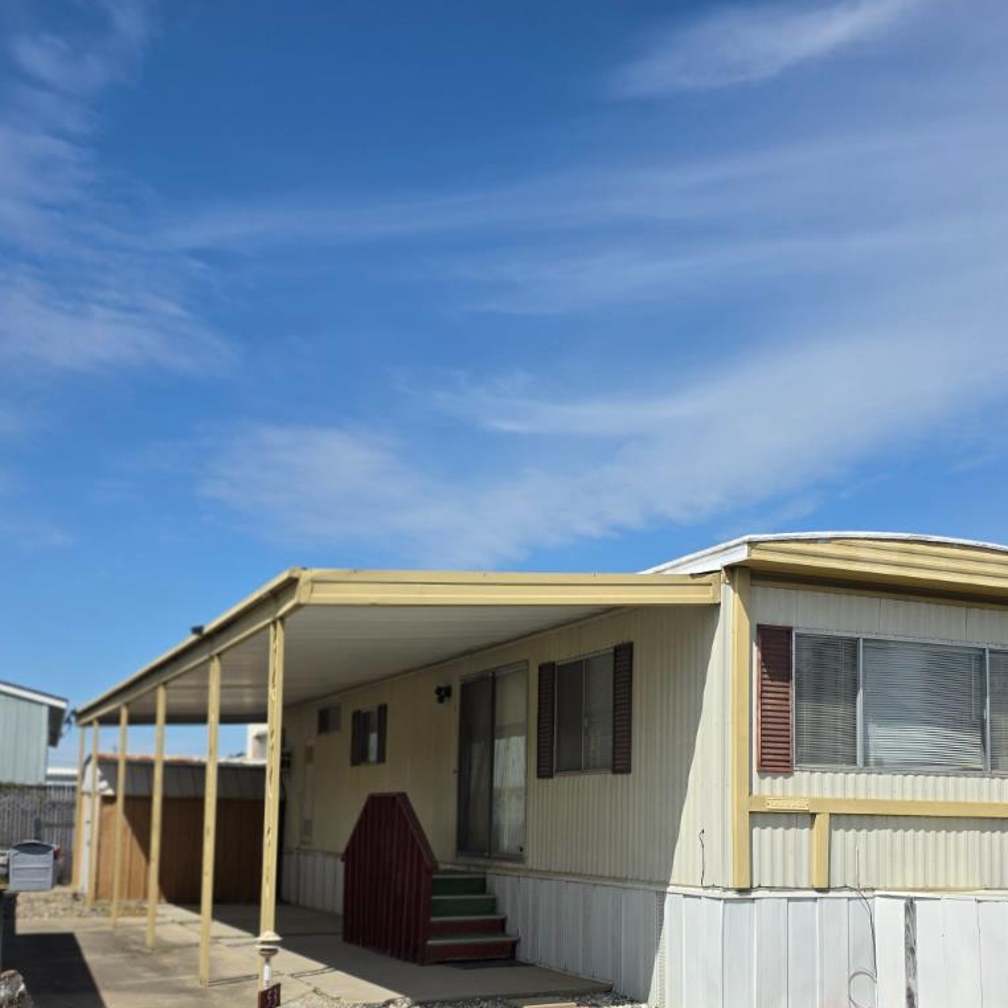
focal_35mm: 40
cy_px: 718
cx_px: 578
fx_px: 1318
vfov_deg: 41.0
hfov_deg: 41.8
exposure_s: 1/7944
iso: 80
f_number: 1.7
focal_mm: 6.3
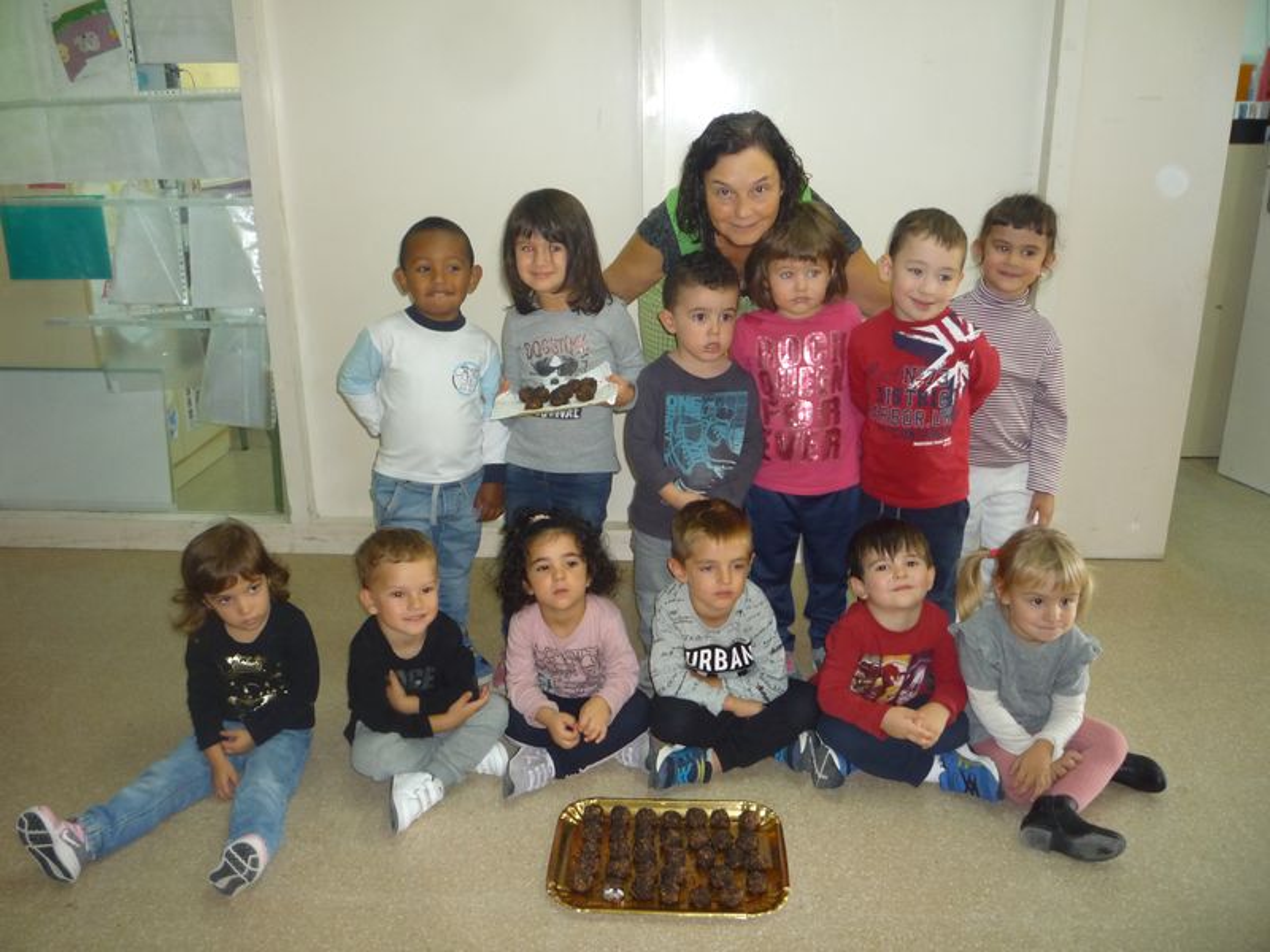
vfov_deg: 46.8
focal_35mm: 30
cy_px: 476
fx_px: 1101
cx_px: 635
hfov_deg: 60.0
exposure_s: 1/30
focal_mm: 5.2
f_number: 3.3
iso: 250
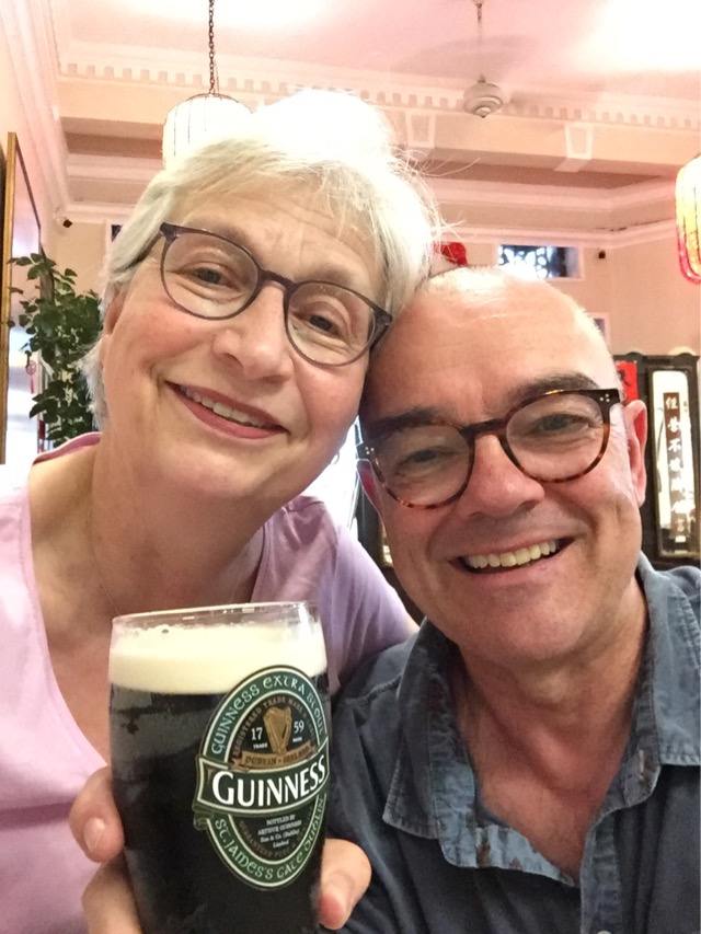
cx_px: 350
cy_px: 467
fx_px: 837
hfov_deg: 45.5
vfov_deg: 58.3
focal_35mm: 31
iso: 640
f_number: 2.2
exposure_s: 1/17
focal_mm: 2.65
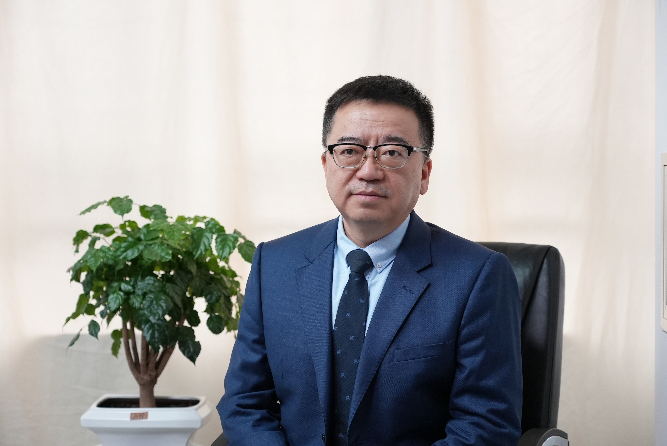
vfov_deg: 20.0
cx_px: 334
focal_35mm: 68
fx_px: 1261
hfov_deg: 29.6
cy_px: 223
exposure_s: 1/200
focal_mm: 68
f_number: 4
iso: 4000
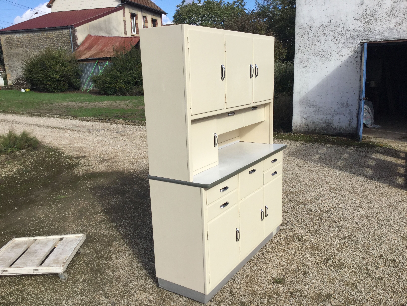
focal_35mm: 31
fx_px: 364
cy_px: 153
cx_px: 204
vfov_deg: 45.4
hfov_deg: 58.4
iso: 25
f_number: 2.4
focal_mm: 3.3
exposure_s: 1/1597
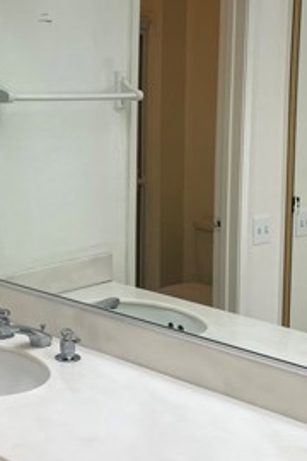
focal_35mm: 64
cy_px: 190
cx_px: 31
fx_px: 819
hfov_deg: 20.8
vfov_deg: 31.4
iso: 64
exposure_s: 1/120
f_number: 1.6
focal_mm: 4.2
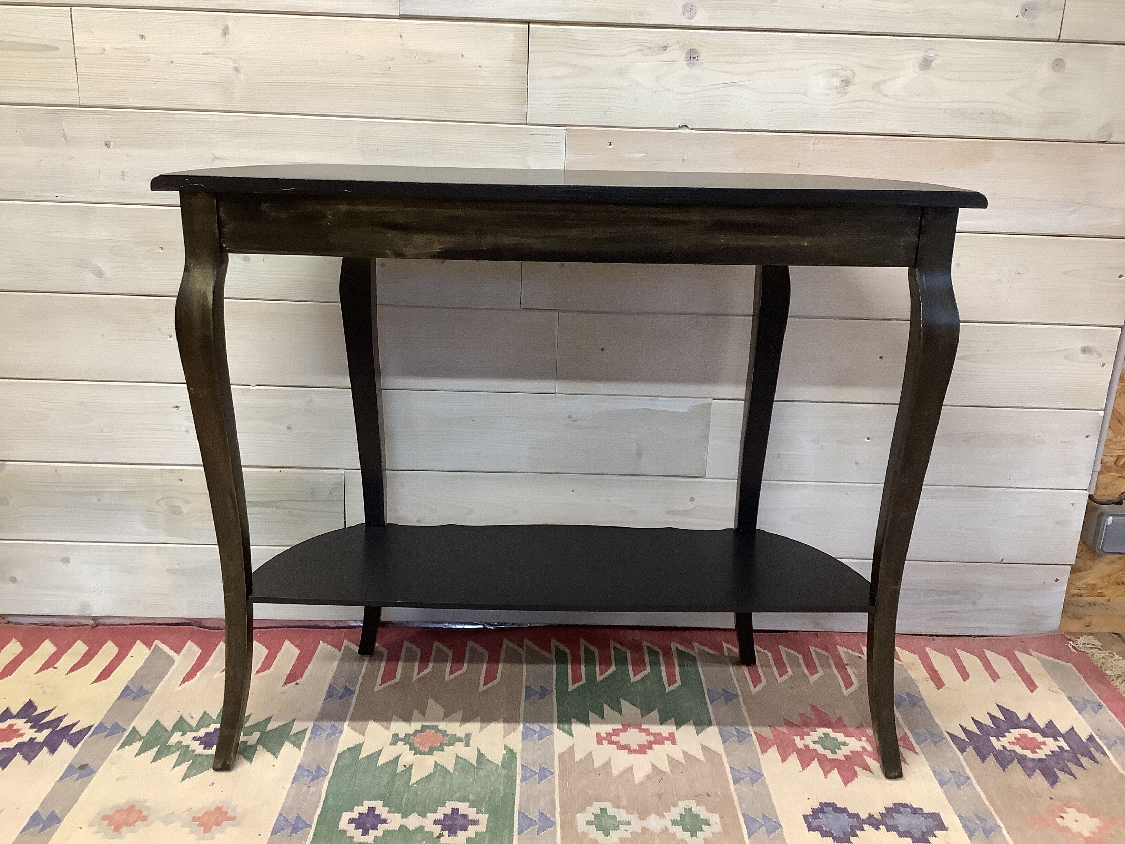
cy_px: 422
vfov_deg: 45.4
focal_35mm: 31
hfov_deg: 58.4
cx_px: 562
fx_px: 1007
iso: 160
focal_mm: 3.3
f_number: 2.4
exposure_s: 1/50
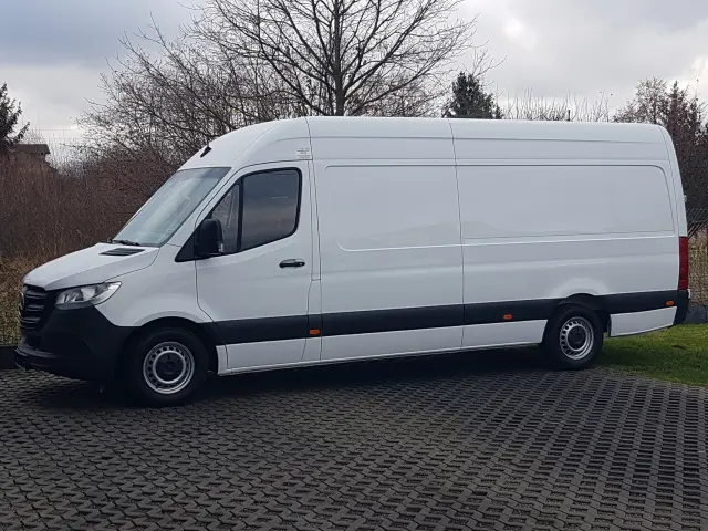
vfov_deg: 53.1
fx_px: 532
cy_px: 266
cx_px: 354
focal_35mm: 26
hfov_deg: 67.3
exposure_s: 1/526
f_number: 1.7
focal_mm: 4.2
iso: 40
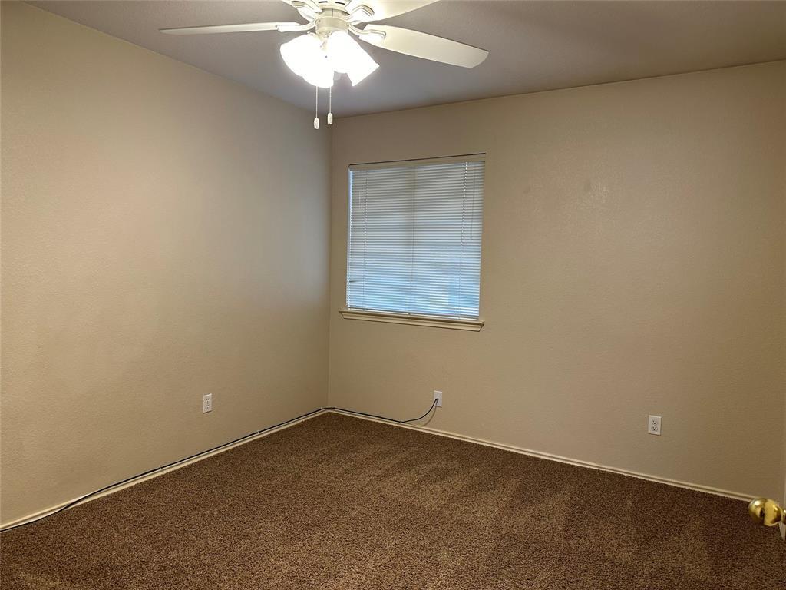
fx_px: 545
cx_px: 393
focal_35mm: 24
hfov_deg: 71.6
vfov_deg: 56.8
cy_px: 295
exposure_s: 1/60
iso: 160
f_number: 1.78
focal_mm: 6.86
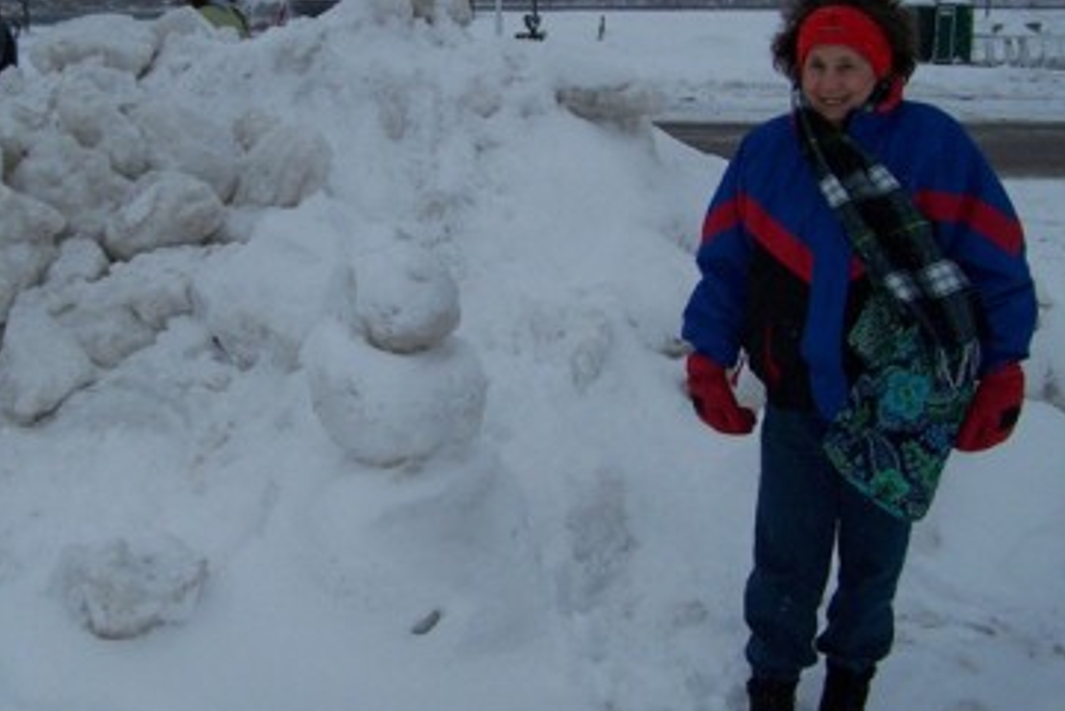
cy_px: 304
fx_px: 1450
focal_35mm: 49
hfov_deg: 40.2
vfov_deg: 27.5
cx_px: 440
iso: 80
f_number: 4
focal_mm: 6.3
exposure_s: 1/800
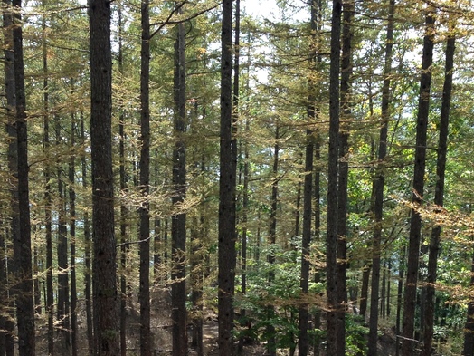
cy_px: 310
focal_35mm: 63
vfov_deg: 22.8
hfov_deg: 30.7
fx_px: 863
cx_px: 217
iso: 50
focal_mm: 4.12
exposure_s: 1/266
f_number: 2.4
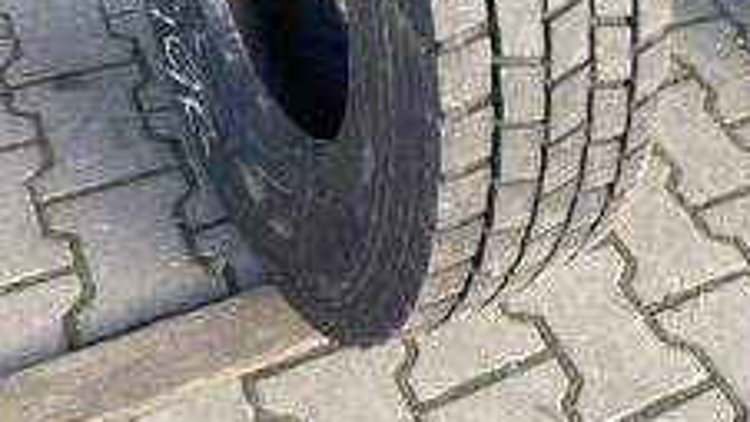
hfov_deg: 38.1
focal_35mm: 54
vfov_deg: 20.9
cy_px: -71
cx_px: 498
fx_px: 1074
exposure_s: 1/122
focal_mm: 4.25
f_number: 1.8
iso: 50
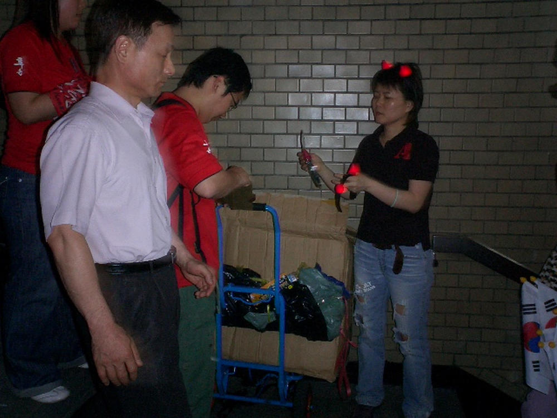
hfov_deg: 50.1
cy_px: 209
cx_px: 278
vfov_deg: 38.7
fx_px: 595
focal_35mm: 37
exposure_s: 1/40
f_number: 3.5
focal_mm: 5.6
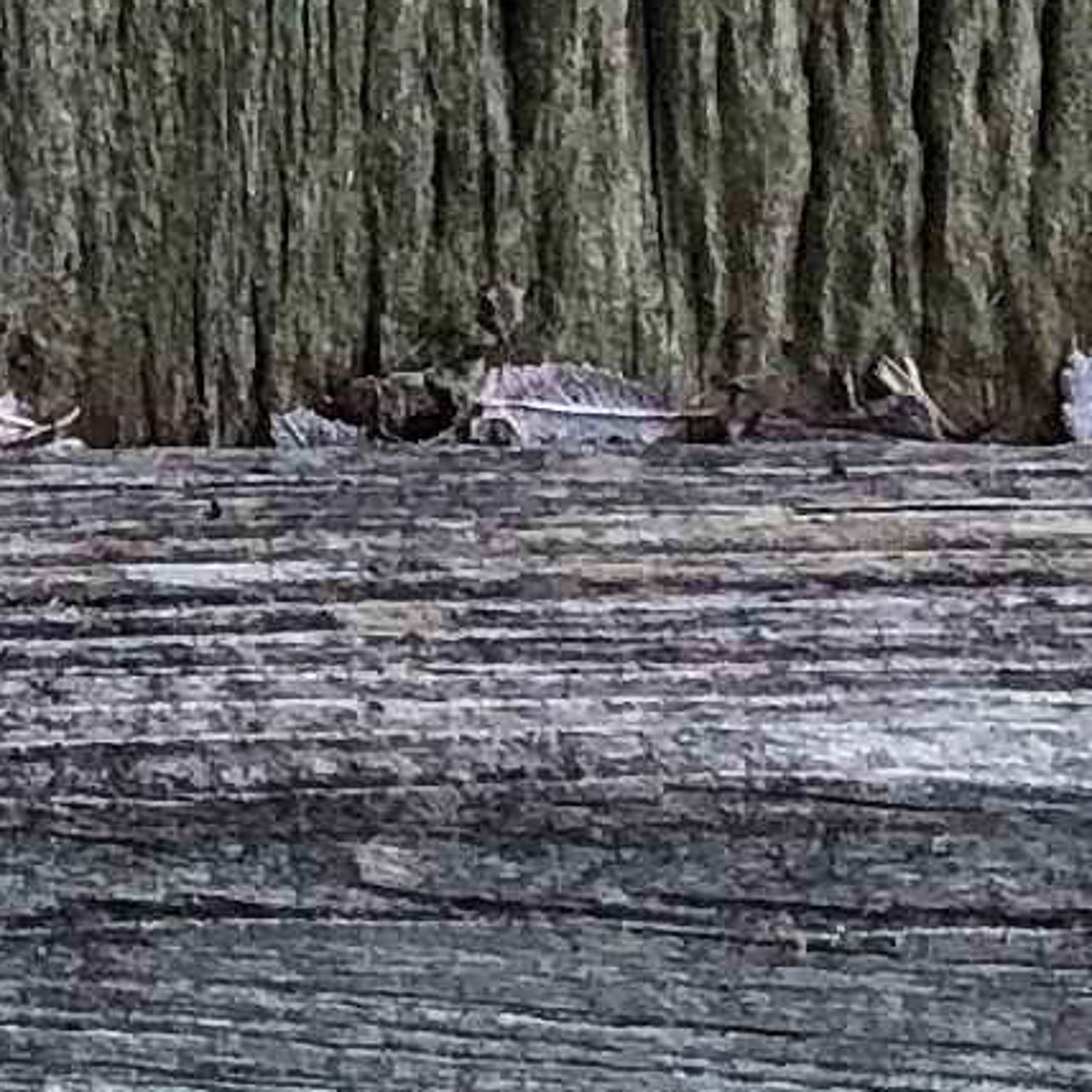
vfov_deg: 6.9
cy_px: -1829
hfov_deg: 6.4
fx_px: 8316
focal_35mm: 233
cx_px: -2868
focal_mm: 3.99
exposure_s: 1/220
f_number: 1.8
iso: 20
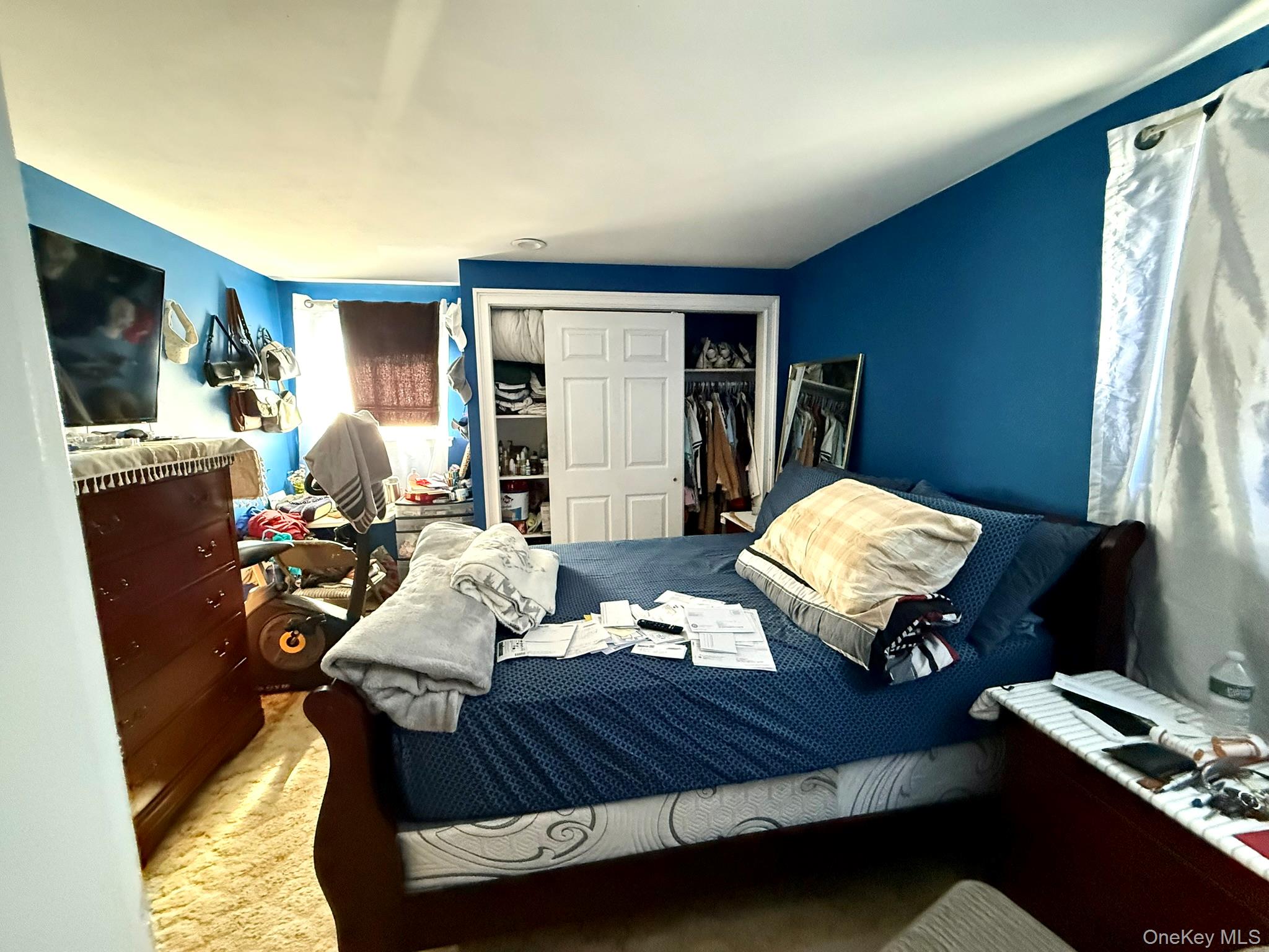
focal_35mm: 14
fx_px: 513
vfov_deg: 85.7
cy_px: 476
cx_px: 634
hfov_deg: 102.1
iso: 800
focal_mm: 2.22
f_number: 2.2
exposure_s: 1/60
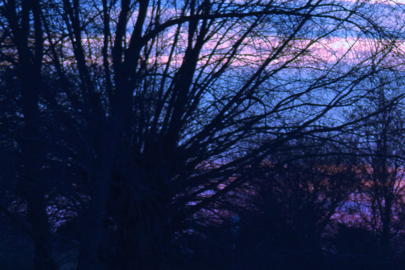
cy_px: 288
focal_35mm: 284
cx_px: 700
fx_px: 3195
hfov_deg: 7.1
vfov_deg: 4.8
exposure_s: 1/160
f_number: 6.3
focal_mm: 48
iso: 100
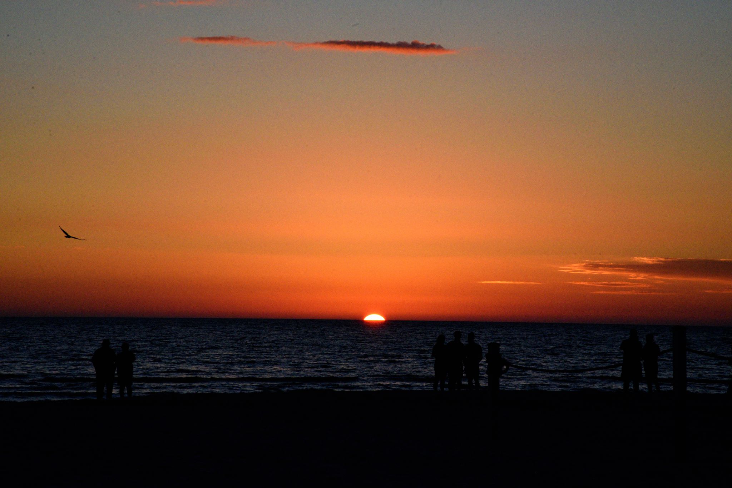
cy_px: 244
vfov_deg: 11.4
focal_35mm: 120
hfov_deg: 17.1
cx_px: 366
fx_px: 2441
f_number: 20
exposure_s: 1/1250
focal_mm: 120
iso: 5000
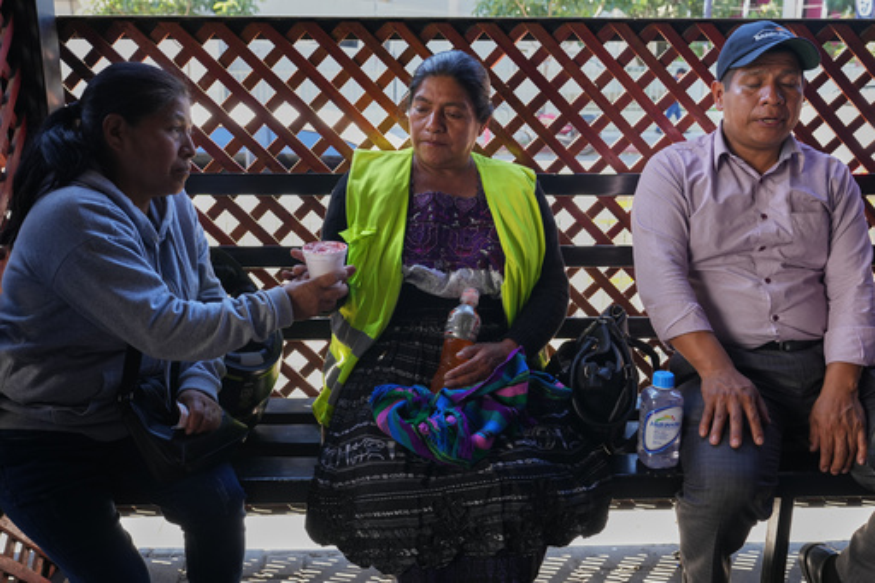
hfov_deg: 54.4
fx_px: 850
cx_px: 438
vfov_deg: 37.8
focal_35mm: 35
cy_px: 292
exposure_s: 1/60
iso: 500
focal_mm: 35
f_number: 5
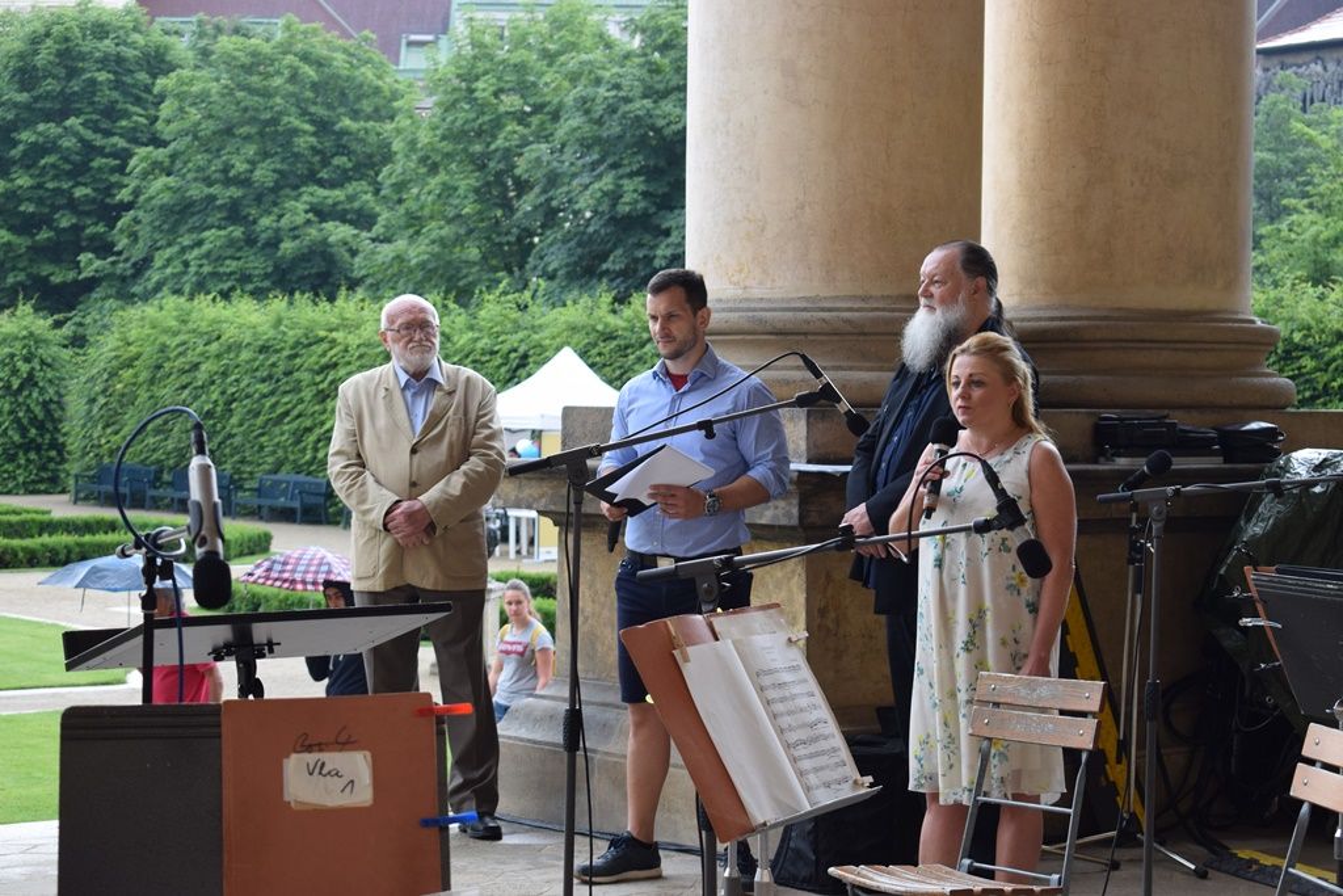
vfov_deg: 16.6
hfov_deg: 24.6
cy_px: 448
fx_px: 3078
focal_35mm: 82
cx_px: 672
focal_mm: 55
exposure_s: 1/160
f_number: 6.3
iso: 400
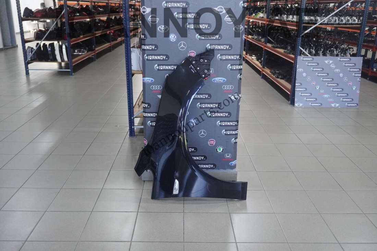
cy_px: 126
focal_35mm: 33
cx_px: 188
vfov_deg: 40.0
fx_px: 346
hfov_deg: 57.2
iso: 3200
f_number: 4
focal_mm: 22
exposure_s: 1/160
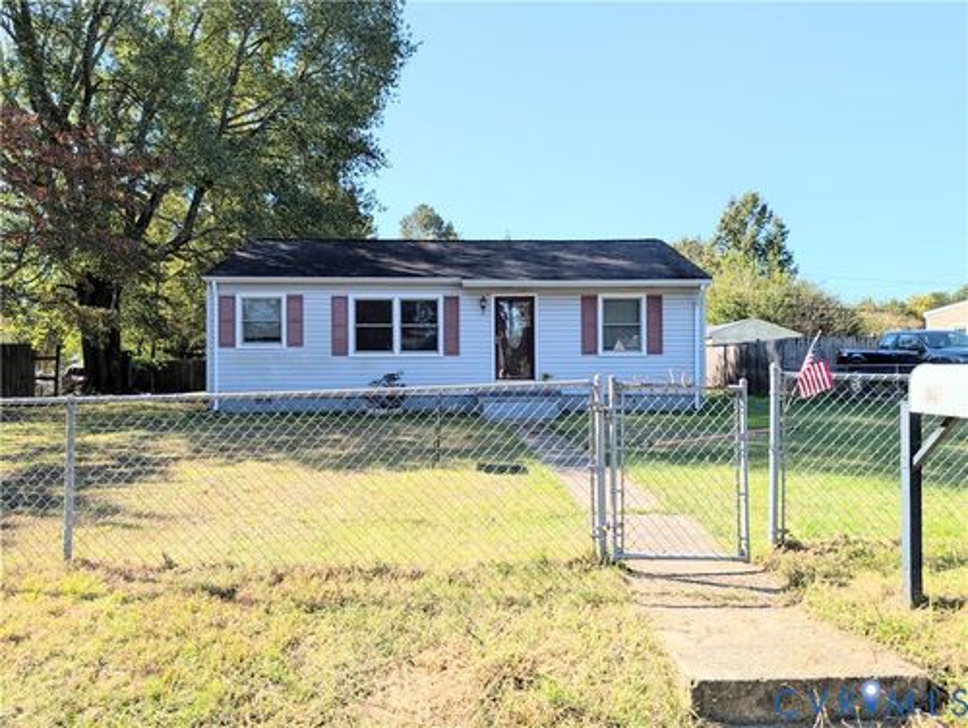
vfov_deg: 56.9
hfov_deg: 71.5
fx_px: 672
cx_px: 484
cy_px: 364
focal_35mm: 24
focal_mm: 6.9
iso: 23
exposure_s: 1/775
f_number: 1.68
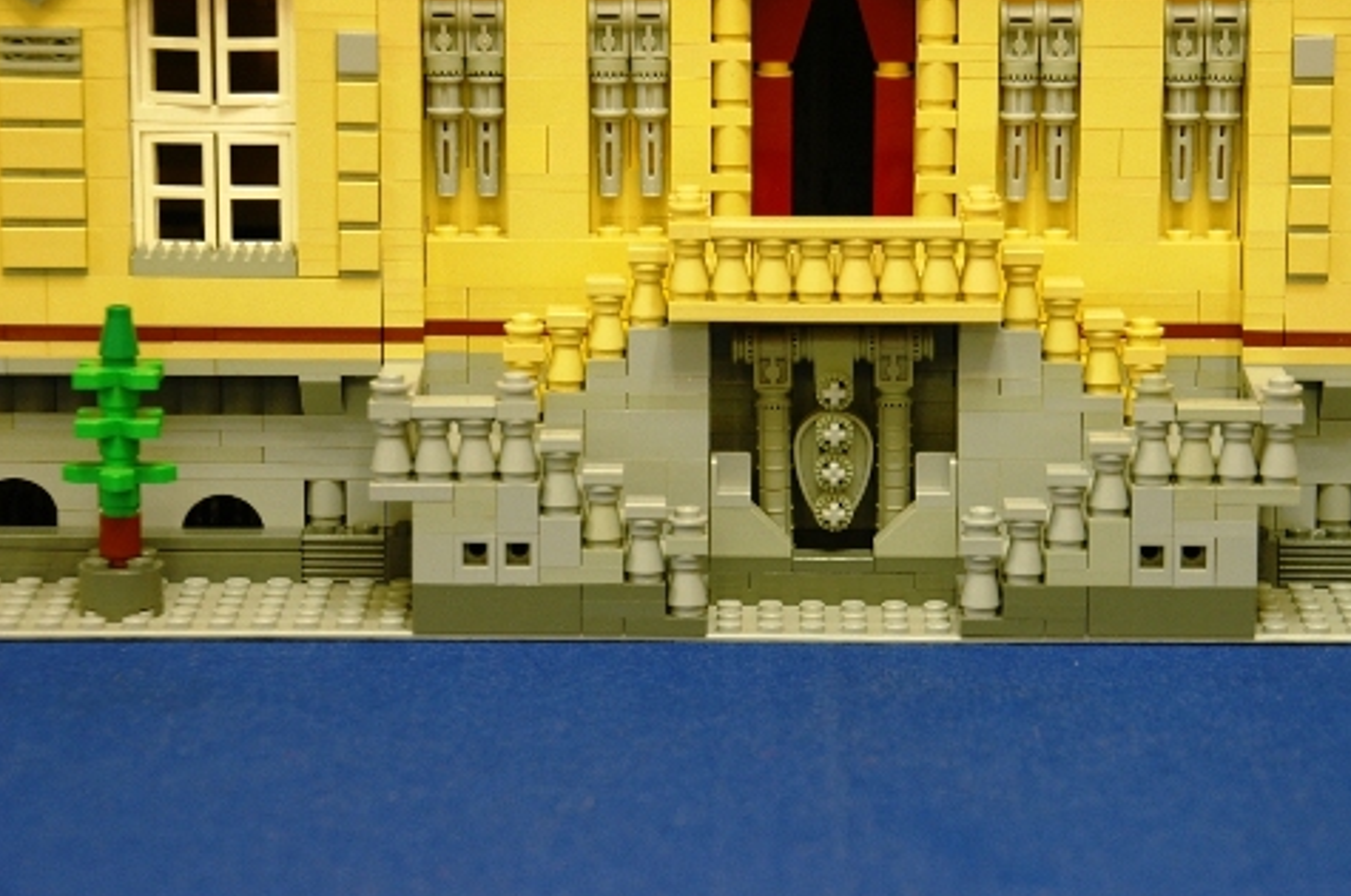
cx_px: 835
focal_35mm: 148
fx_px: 5545
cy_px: 380
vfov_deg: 9.2
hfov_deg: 13.9
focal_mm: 78
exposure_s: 1/3
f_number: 5.3
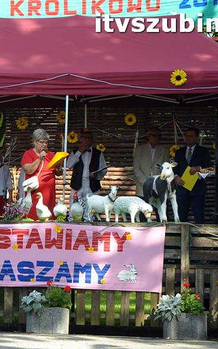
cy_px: 183
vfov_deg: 11.8
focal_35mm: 177
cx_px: -9
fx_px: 1681
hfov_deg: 7.4
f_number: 6.3
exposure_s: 1/640
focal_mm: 70
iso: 640
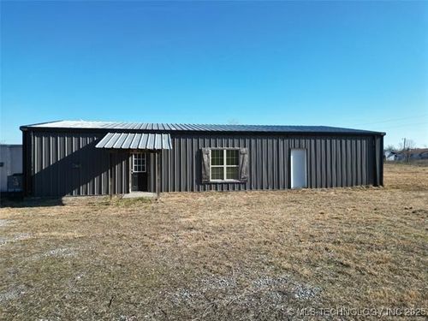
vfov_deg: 56.8
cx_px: 214
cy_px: 160
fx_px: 297
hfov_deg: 71.6
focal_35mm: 24
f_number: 1.7
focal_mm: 6.72
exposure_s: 1/2000
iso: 110
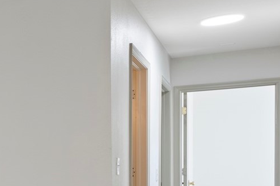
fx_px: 513
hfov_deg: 20.2
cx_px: -242
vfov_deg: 20.3
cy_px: 159
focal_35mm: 66
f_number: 9
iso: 200
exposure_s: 1/1.25
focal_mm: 16
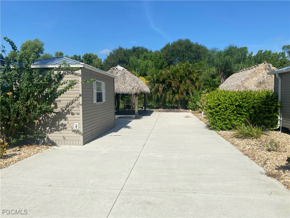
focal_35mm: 26
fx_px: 218
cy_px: 109
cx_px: 145
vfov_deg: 53.1
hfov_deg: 67.3
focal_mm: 4.25
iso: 32
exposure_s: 1/5236
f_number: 1.8
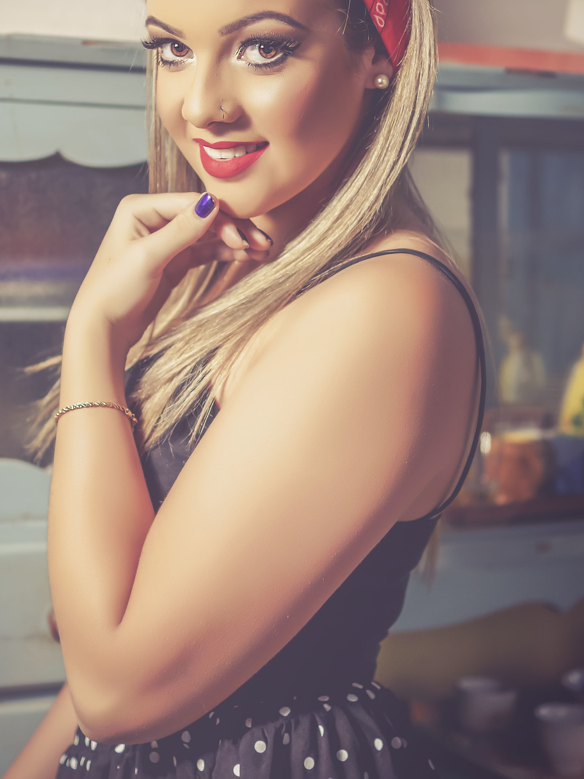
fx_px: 1681
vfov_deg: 25.9
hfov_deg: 19.7
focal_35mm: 75
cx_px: 252
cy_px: 259
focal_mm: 35
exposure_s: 1/250
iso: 100
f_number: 2.2
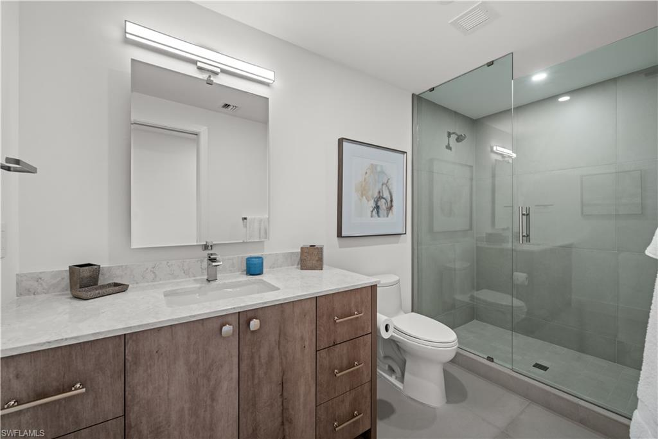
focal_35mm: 14
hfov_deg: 104.3
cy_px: 220
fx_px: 256
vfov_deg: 81.2
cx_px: 329
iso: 400
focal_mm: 14
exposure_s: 1/5
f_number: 9
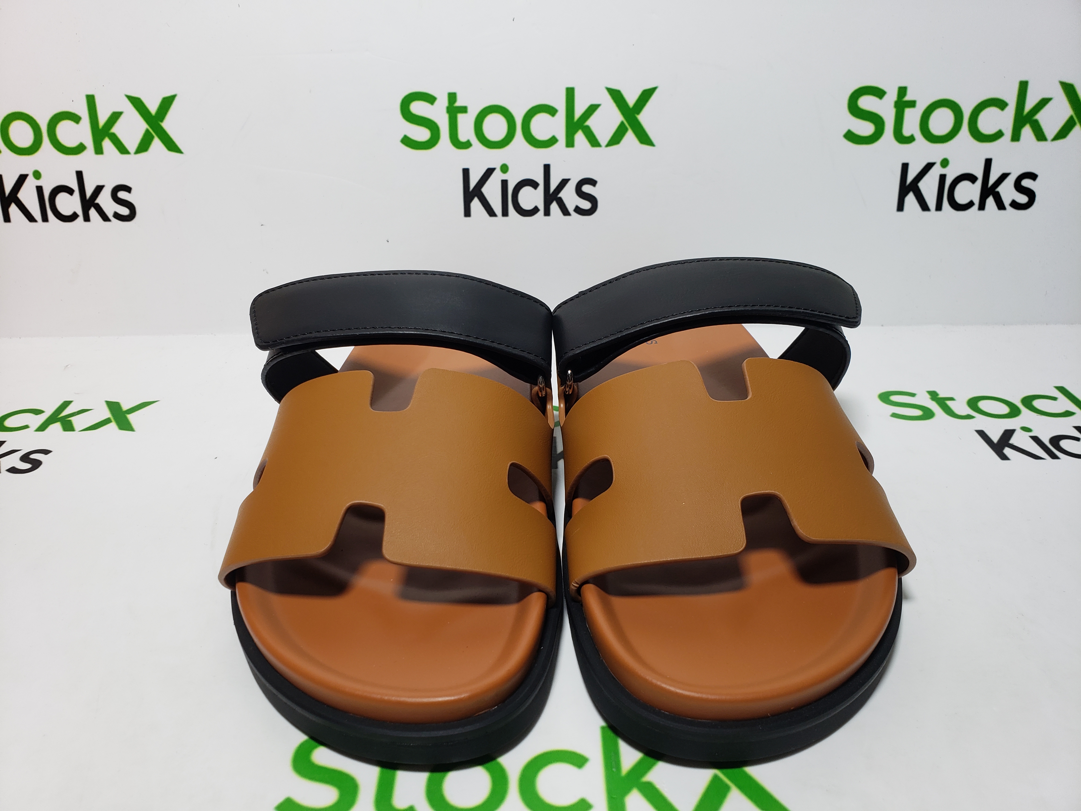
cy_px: 406
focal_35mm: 26
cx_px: 540
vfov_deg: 53.1
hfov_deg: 67.3
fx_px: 812
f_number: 2.4
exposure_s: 1/174
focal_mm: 4.3
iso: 50
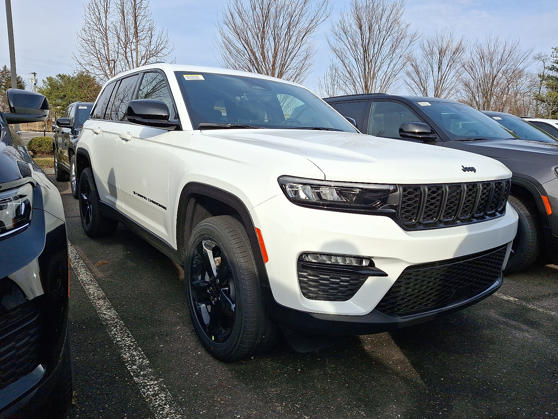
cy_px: 210
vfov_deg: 54.9
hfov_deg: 69.4
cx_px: 279
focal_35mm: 25
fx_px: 403
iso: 25
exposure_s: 1/1111
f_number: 1.8
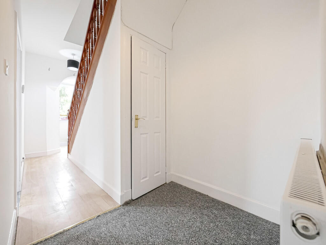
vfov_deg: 85.7
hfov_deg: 102.1
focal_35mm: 14
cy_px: 122
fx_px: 132
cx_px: 163
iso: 2500
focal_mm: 7
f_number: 4
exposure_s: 1/60
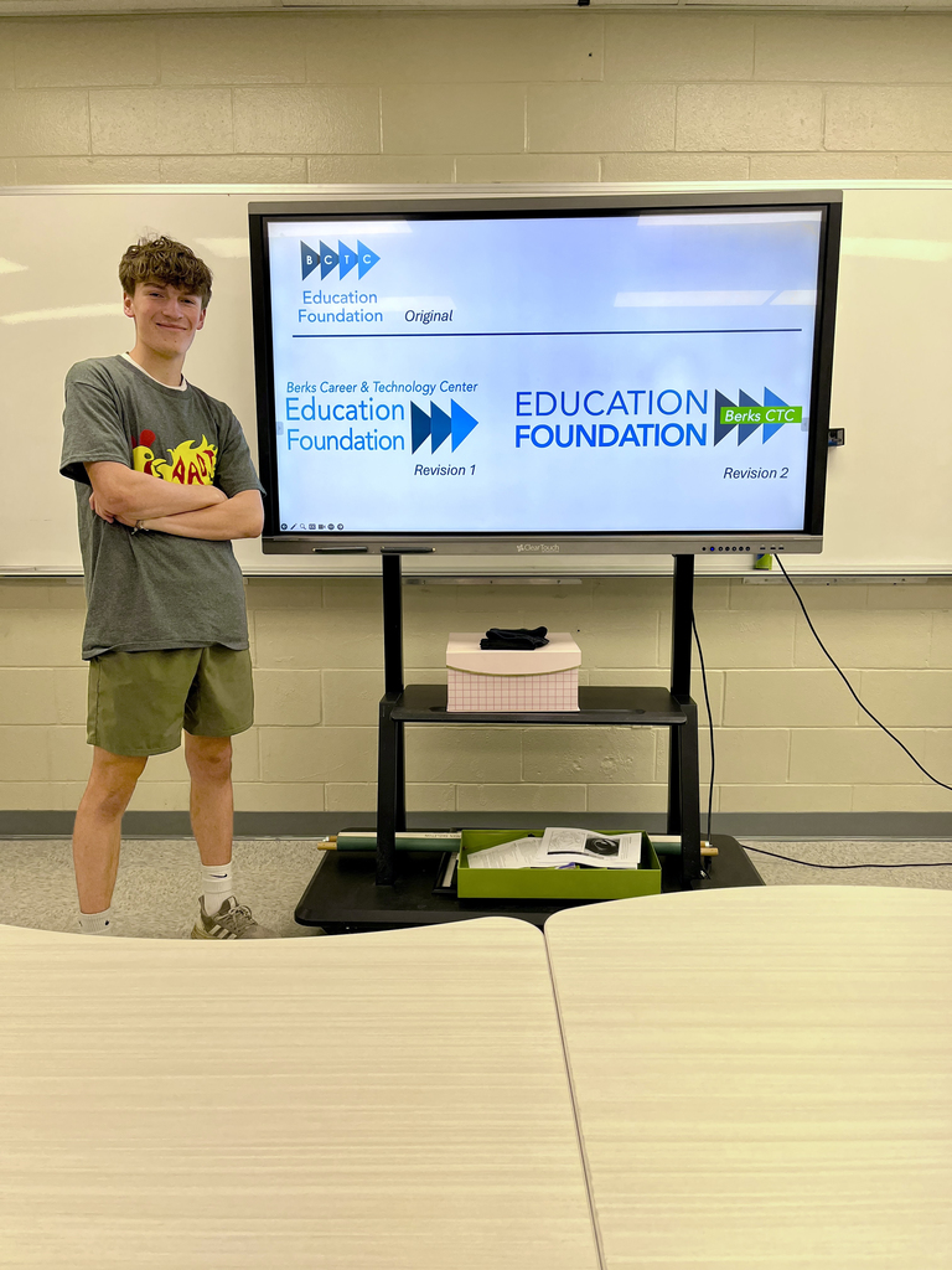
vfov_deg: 67.3
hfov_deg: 53.1
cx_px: 476
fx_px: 953
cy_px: 635
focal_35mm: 26
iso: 50
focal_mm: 5.1
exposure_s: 1/120
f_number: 1.6
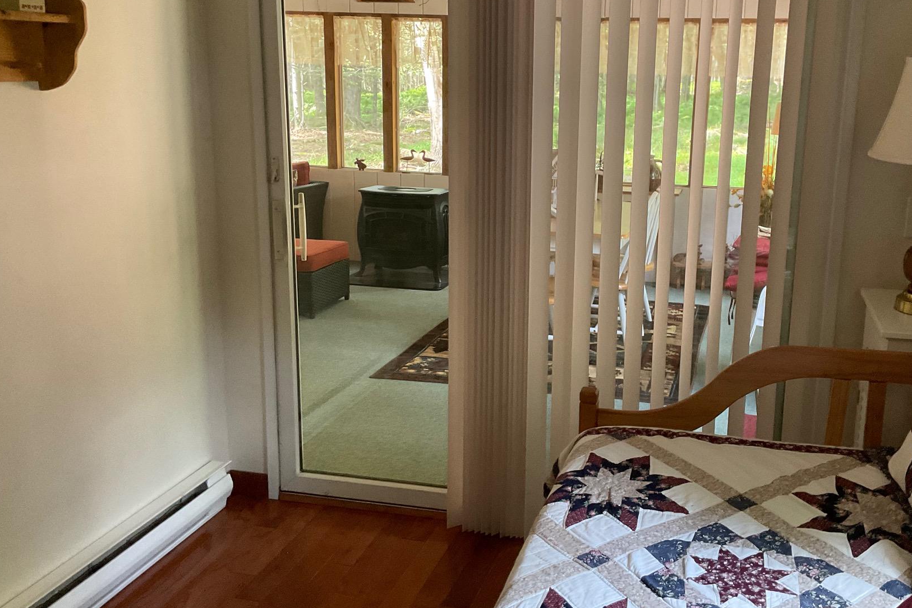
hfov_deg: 50.3
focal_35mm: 38
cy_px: 280
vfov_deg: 35.0
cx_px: 559
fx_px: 963
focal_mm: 3
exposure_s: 1/60
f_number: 1.8
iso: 250
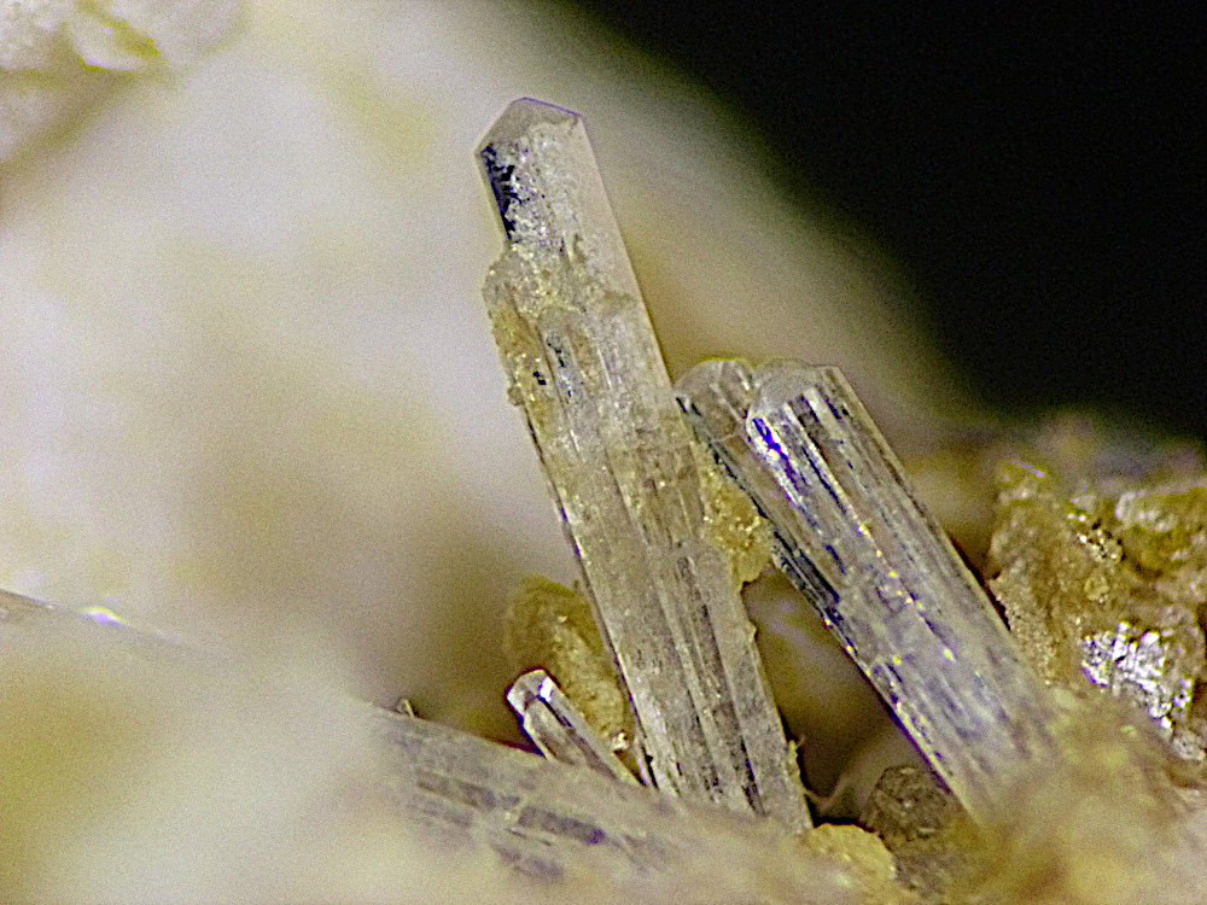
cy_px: 452
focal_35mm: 100
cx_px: 604
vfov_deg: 14.8
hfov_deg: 19.6
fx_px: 3487
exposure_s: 1/125
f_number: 5.7
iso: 320
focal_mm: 18
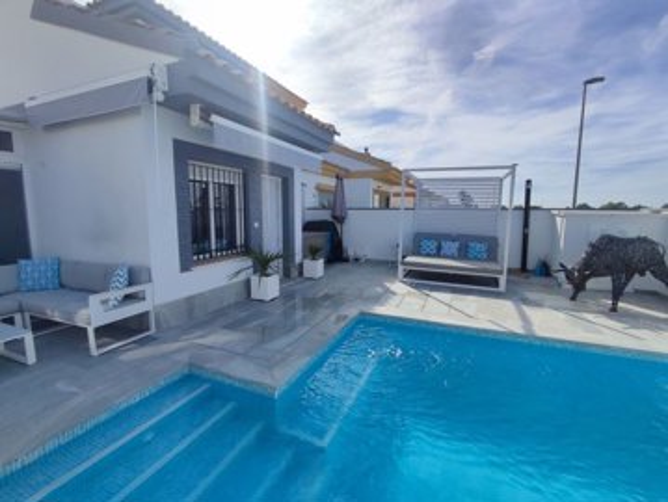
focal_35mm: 16
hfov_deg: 94.4
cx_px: 334
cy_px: 251
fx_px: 309
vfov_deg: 78.2
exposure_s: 1/3111
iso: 50
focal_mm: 1.65
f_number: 2.2
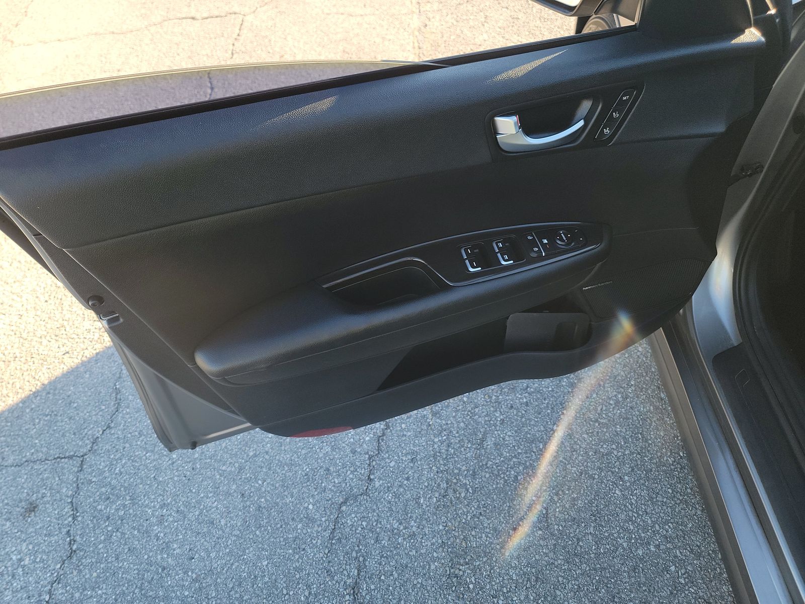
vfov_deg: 56.8
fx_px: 558
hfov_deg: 71.6
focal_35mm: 24
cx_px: 402
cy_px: 302
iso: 79
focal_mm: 6.7
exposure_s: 1/119
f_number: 1.8
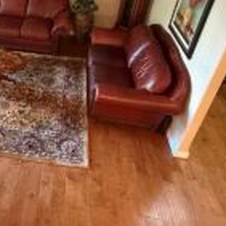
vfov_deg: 44.2
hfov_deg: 43.9
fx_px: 259
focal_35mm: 35
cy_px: 35
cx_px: 32
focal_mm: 2.22
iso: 1000
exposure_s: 1/40
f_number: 2.2
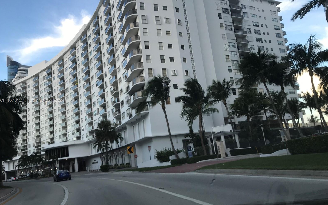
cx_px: 164
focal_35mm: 30
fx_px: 268
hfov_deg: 62.9
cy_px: 101
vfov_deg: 41.8
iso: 20
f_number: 1.8
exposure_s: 1/200
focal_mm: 3.99
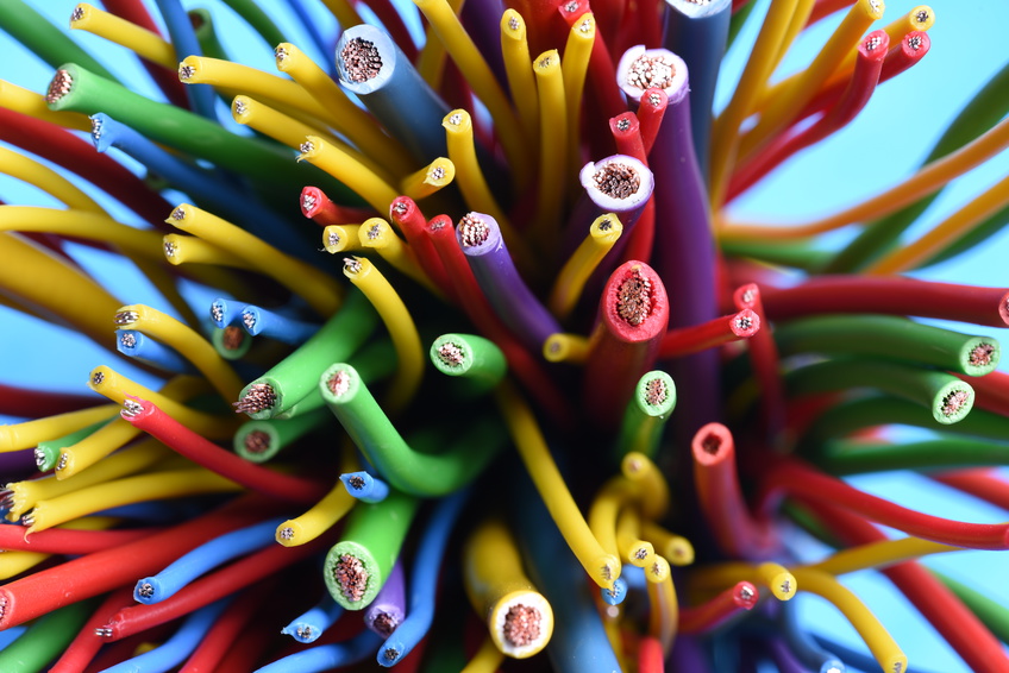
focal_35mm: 105
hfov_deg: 19.4
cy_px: 336
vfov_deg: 13.1
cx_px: 504
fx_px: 2944
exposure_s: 1/60
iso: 79
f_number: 18
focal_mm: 105
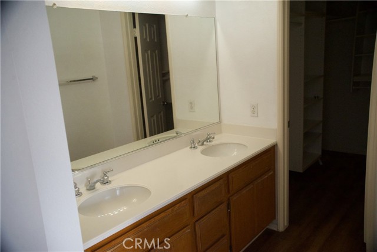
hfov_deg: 63.6
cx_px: 188
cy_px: 126
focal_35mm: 29
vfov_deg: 45.0
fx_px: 304
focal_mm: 29
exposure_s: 1/2000
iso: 6400
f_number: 5.6
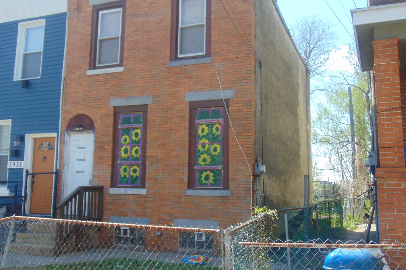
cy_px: 130
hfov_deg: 51.9
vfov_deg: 35.9
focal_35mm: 37
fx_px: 417
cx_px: 200
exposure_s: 1/400
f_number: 3.2
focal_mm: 6.3
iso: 80
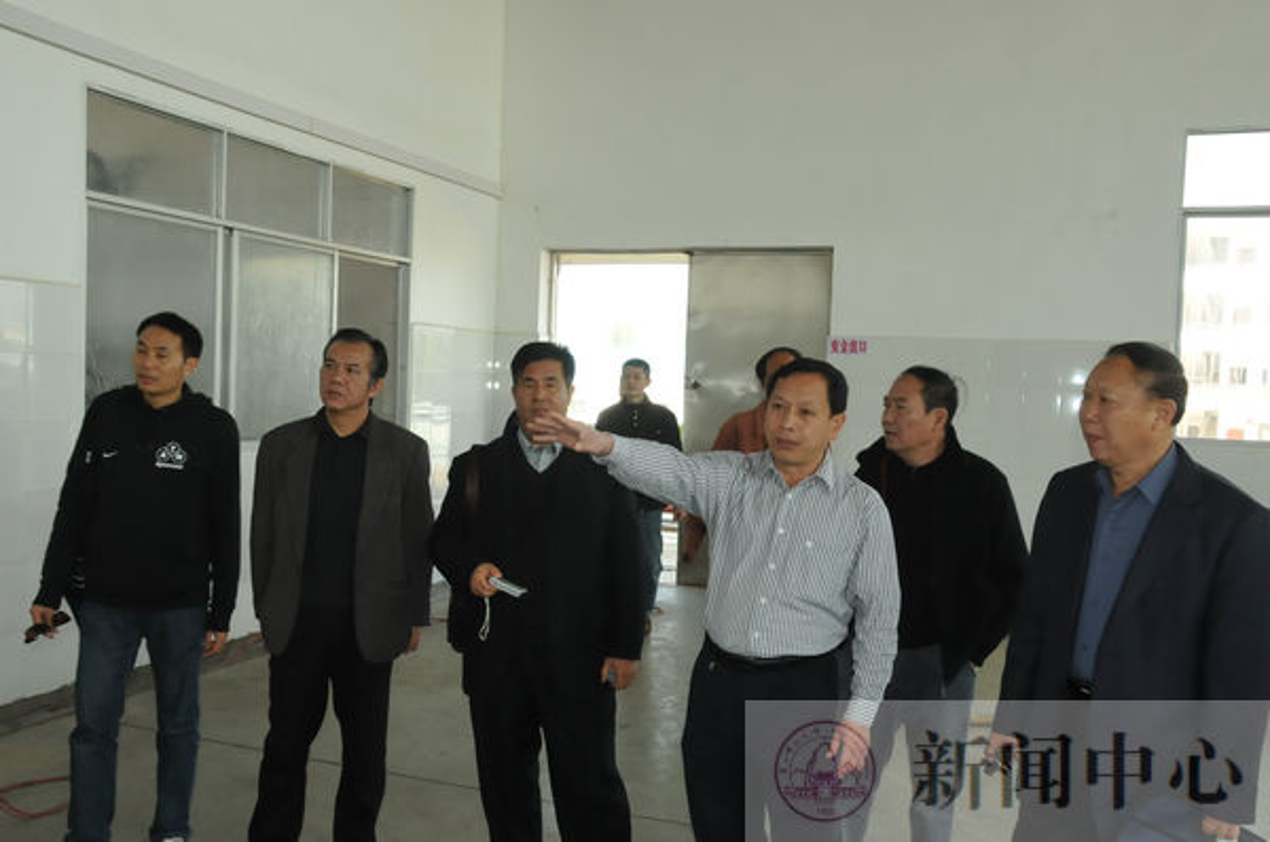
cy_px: 421
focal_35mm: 33
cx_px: 635
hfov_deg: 57.3
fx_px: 1162
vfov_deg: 39.8
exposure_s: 1/60
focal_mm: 22
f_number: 13
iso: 800
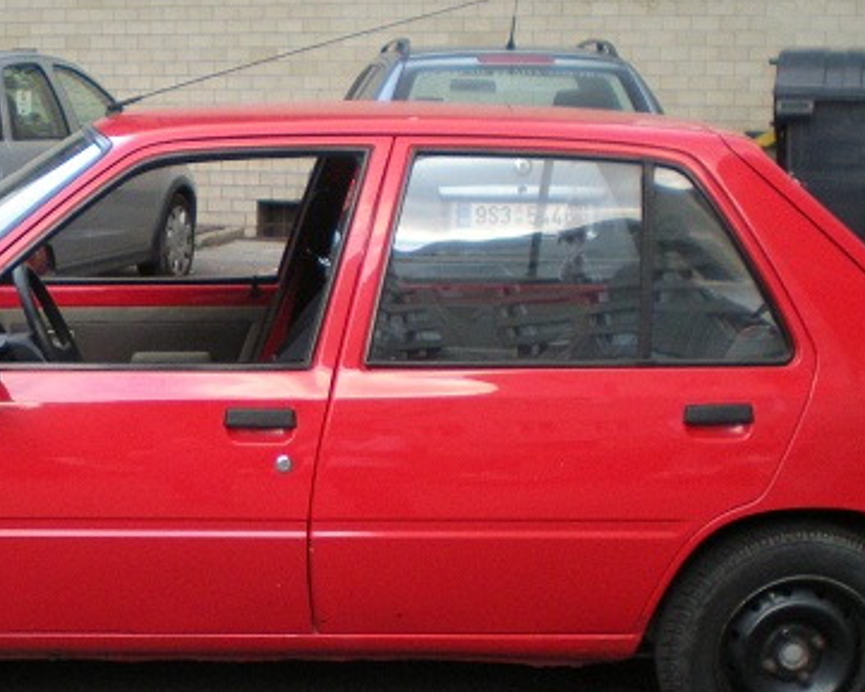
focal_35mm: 80
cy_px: 405
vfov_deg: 19.2
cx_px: 194
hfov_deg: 23.5
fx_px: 2049
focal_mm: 6.3
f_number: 3.1
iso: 182
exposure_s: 1/61.8
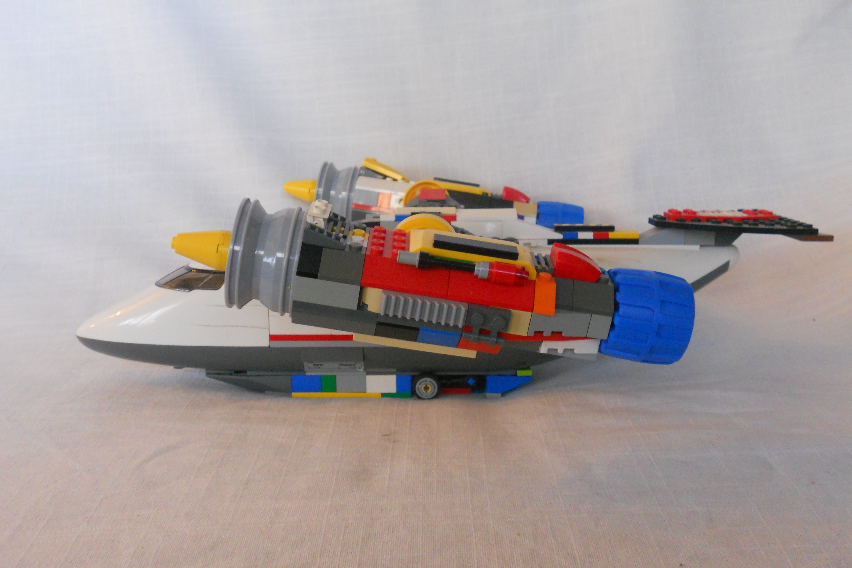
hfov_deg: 48.5
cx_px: 423
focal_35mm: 40
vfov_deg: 33.4
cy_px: 300
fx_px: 947
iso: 400
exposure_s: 1/5
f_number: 3.9
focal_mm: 6.9
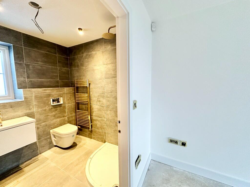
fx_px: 101
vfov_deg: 85.7
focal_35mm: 14
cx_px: 125
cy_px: 94
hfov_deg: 102.1
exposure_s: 1/54
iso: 200
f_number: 2.2
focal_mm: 2.22
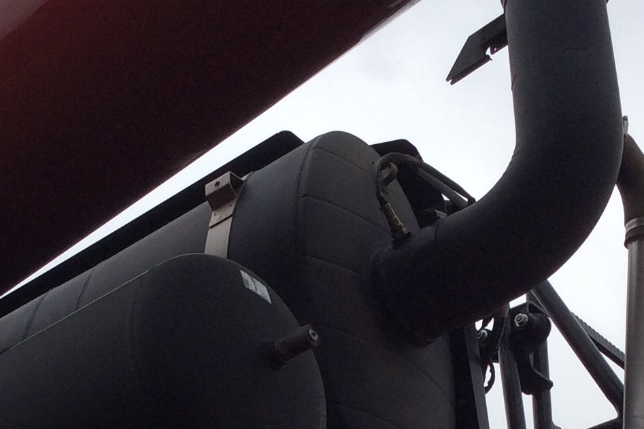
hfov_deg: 22.4
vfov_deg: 14.6
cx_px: 304
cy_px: 496
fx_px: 1627
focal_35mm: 91
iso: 32
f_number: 2.4
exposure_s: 1/1144
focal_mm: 3.3
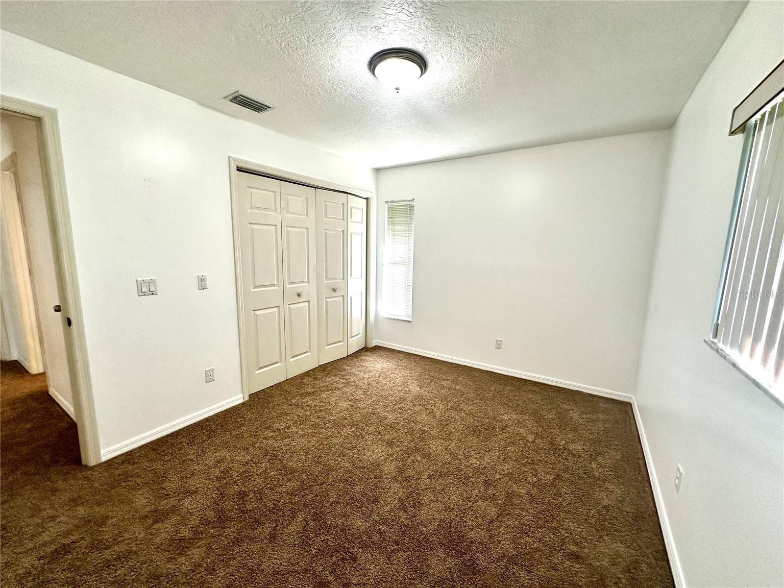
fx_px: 317
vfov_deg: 85.7
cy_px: 294
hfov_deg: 102.1
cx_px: 392
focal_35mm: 14
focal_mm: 2.22
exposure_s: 1/120
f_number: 2.2
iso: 200
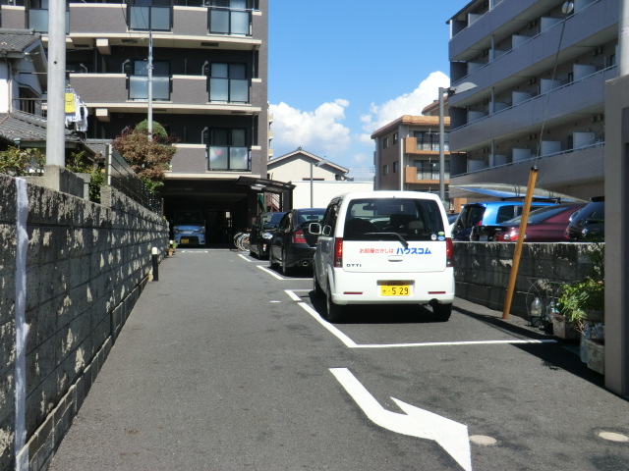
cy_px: 236
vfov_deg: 36.0
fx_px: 727
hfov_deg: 46.8
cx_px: 314
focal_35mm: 40
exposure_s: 1/800
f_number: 3.8
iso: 80
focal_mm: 7.1
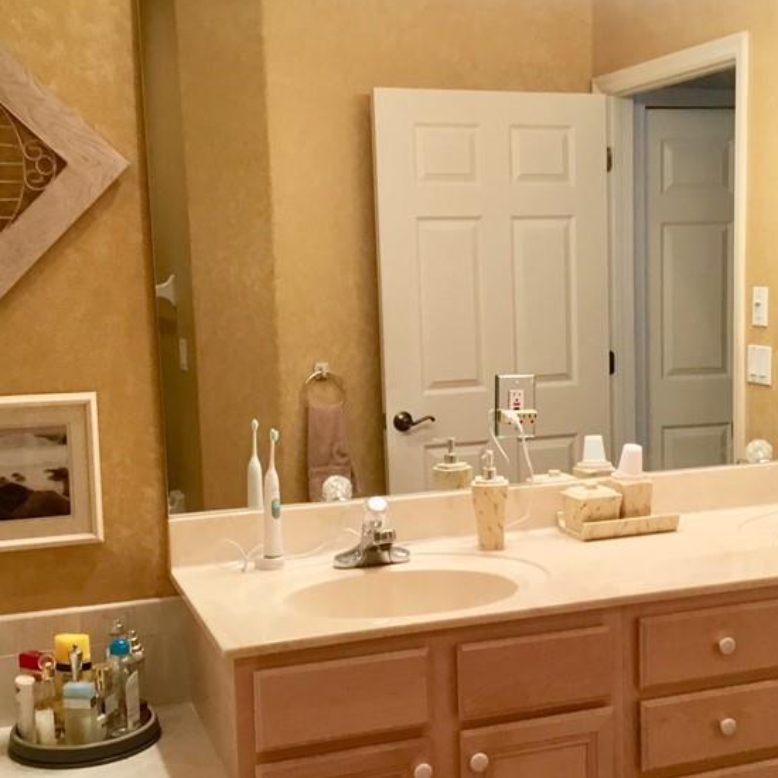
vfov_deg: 33.4
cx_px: 498
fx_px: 1297
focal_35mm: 51
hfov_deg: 33.2
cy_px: 424
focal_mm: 3.3
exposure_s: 1/30
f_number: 2.4
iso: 64
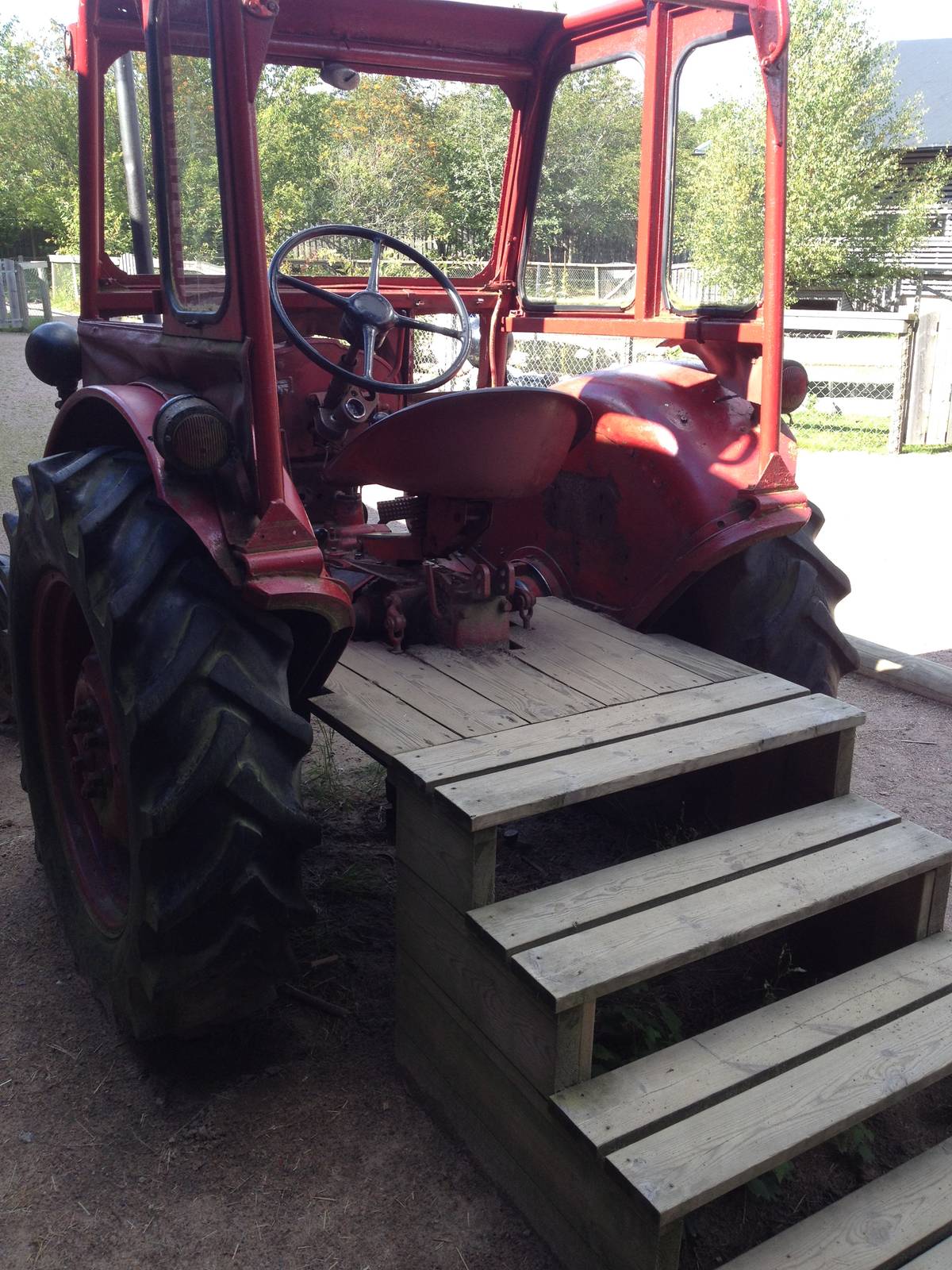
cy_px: 635
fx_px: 1283
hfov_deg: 40.7
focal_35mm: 35
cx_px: 476
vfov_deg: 52.6
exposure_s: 1/268
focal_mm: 4.28
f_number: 2.4
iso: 50
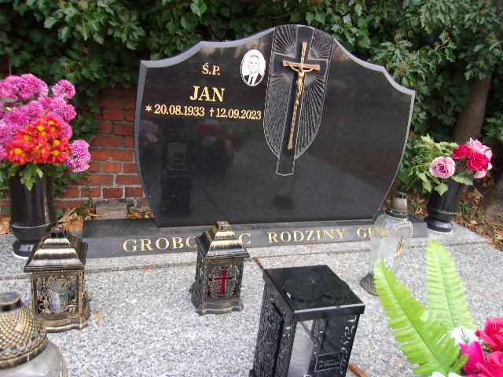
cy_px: 188
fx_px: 392
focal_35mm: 27
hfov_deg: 65.3
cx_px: 252
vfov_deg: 51.4
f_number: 3
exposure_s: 1/38
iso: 80
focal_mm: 4.9
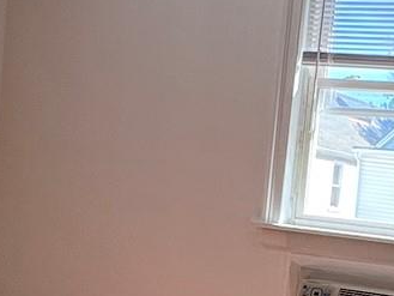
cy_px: 313
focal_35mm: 81
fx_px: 922
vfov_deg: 17.7
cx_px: 329
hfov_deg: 23.7
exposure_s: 1/99
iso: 32
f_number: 1.8
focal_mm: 1.57
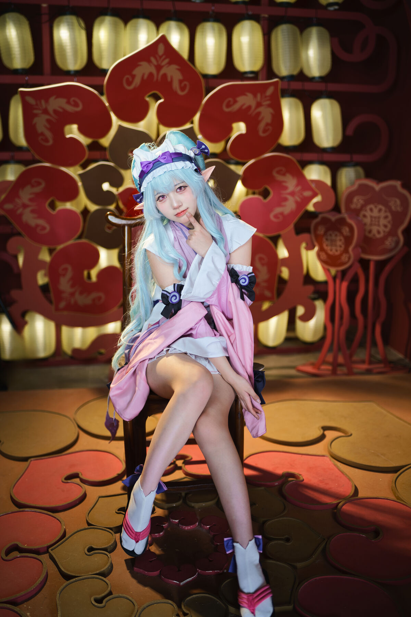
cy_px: 308
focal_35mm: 35
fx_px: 599
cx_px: 206
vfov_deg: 54.4
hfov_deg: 37.9
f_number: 1.4
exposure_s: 1/320
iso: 100
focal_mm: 35
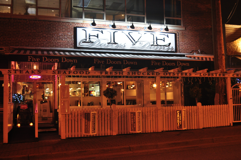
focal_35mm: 39
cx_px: 120
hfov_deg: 49.6
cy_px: 80
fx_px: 261
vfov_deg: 34.1
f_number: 5.6
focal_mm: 26
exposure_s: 1/8
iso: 800
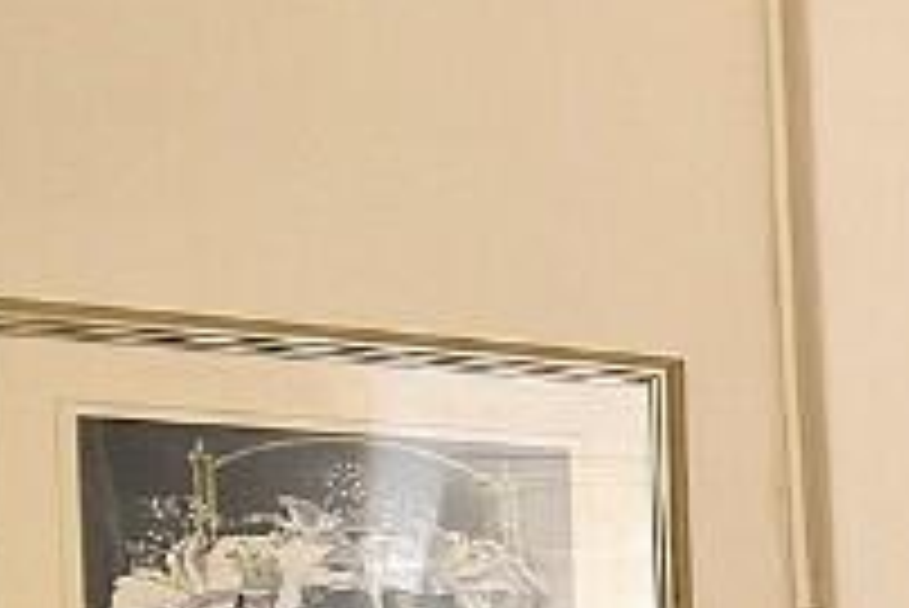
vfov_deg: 16.4
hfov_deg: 15.0
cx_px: 2200
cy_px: 910
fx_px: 1920
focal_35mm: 76
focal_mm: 10
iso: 220
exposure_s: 1/200
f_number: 5
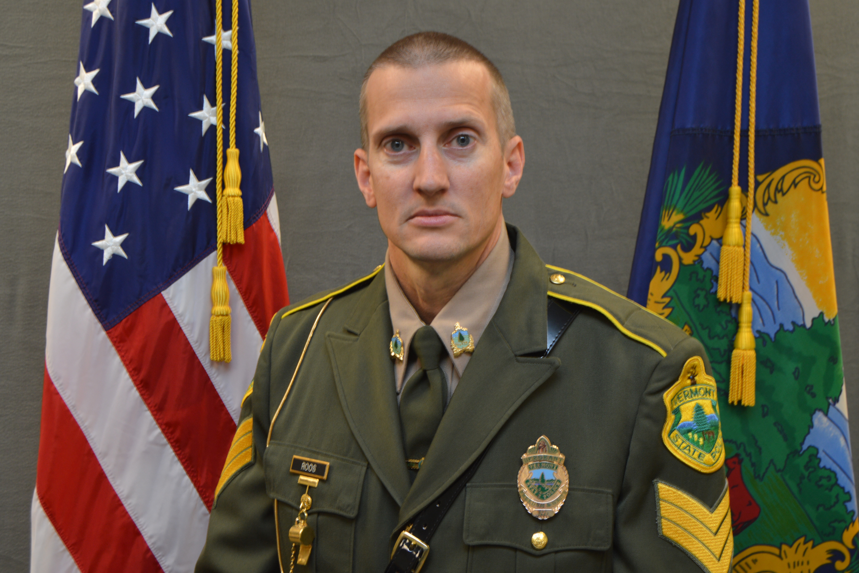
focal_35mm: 57
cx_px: 430
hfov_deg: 35.1
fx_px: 1360
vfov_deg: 23.8
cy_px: 286
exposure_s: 1/8
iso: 200
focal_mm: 38
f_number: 7.1
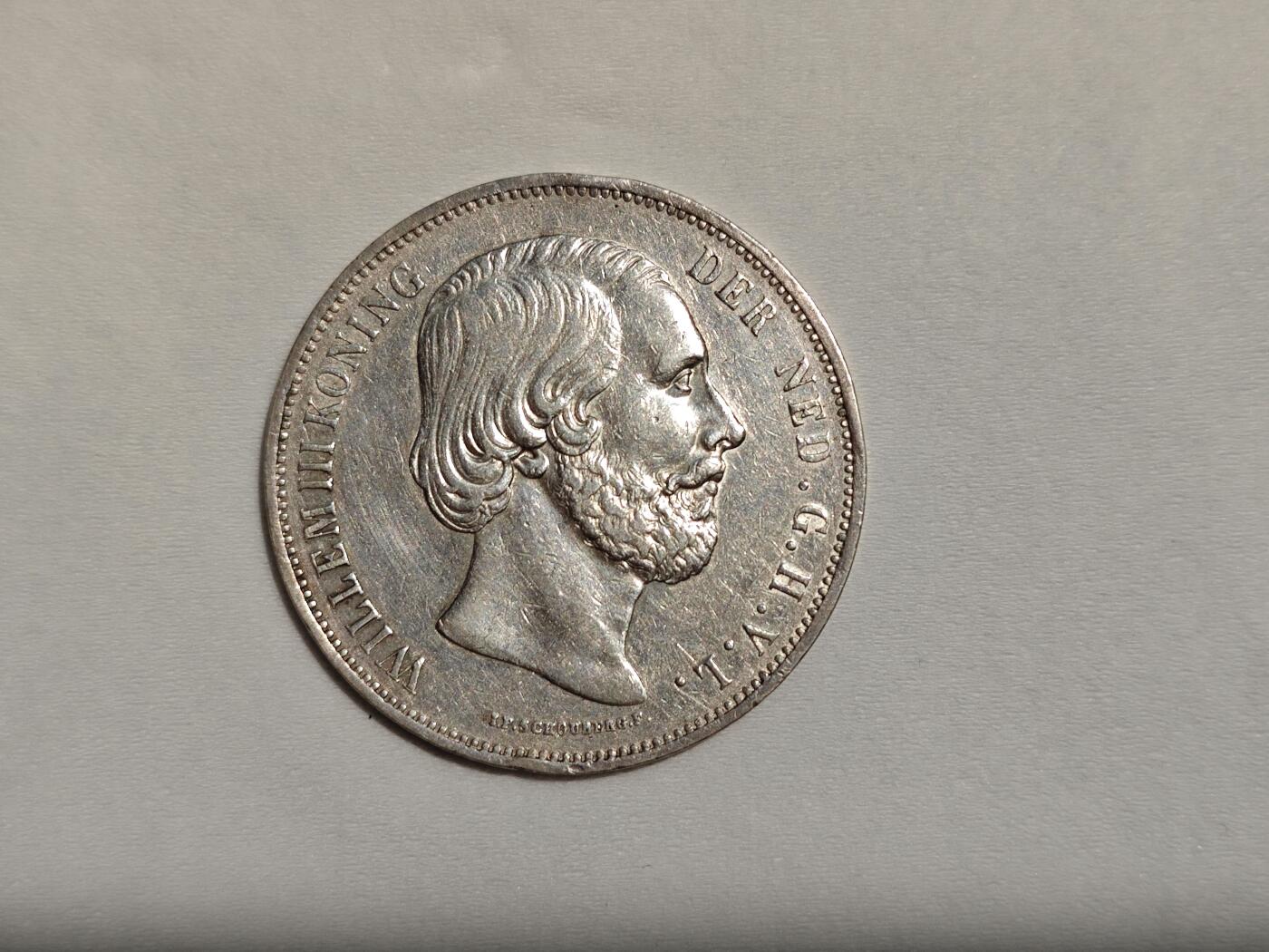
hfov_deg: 41.2
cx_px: 634
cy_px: 476
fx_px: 1686
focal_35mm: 46
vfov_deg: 31.5
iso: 320
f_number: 1.6
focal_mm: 6.55
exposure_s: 1/100
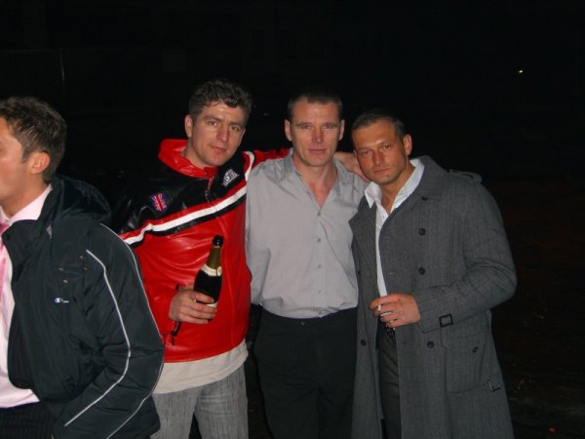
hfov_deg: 41.2
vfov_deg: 31.5
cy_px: 220
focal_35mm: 46
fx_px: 777
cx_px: 292
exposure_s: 1/60
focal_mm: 9.5
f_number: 3.1
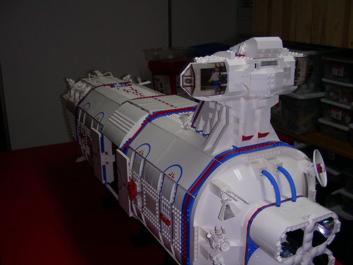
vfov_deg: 37.7
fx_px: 388
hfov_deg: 49.0
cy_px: 132
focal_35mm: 38
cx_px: 176
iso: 50
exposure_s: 1/60.1
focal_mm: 6.3
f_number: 3.5
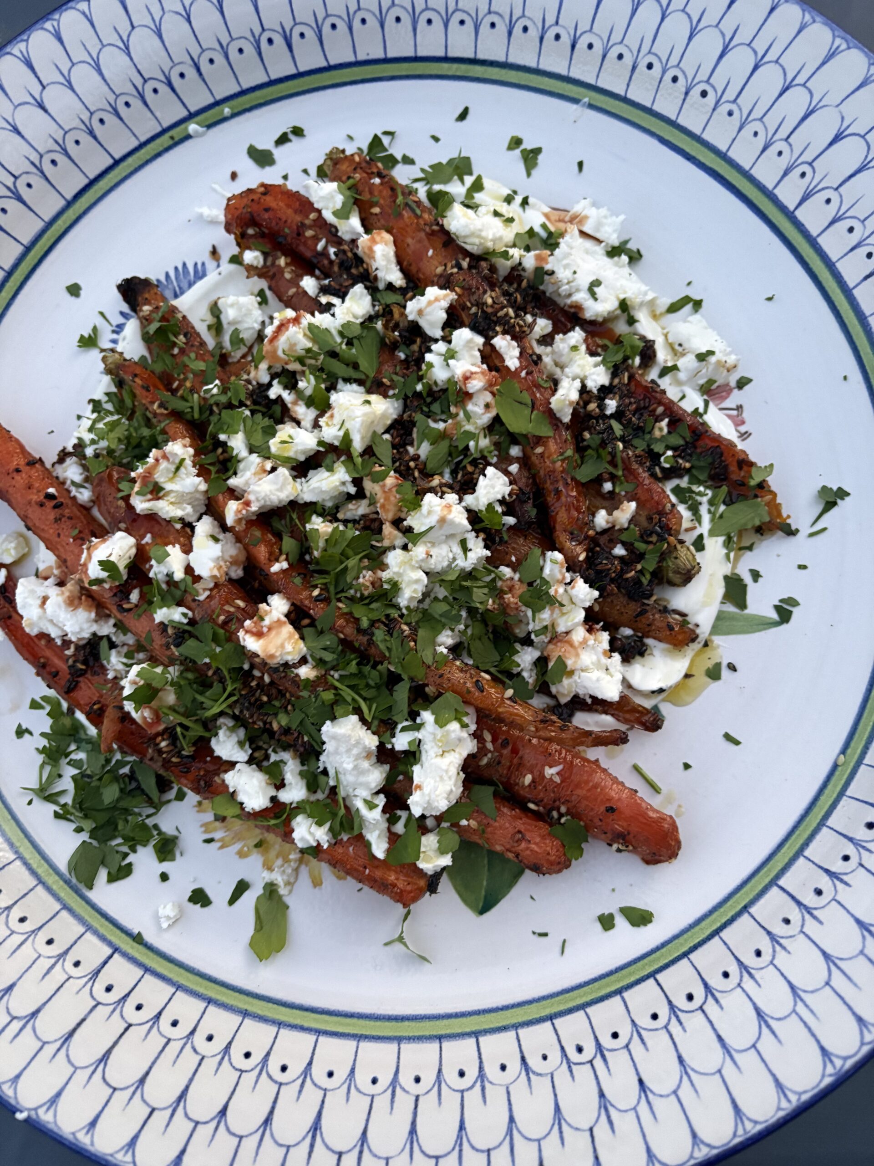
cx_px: 437
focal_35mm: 26
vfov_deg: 67.3
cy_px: 583
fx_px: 875
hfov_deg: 53.1
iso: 500
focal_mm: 5.96
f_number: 1.6
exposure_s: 1/59
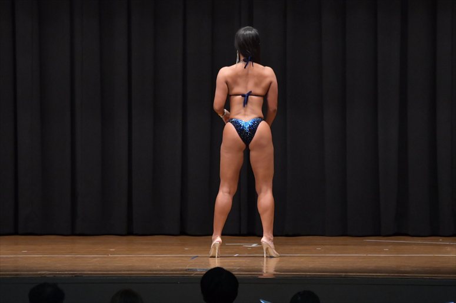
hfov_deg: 10.2
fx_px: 2557
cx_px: 228
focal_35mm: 202
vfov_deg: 6.8
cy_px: 152
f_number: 5.6
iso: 6400
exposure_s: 1/400
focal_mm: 135
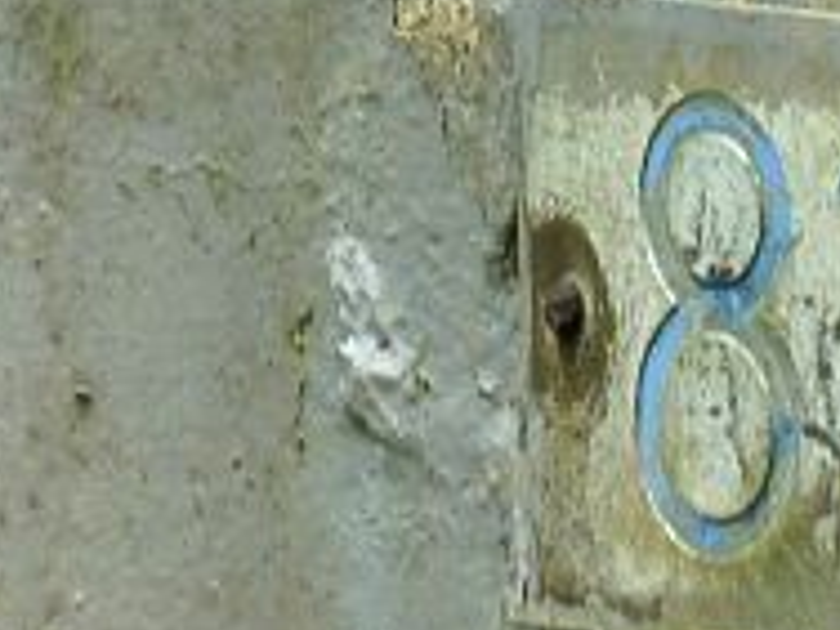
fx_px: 46373
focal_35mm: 1911
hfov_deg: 1.0
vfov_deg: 0.8
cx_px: 755
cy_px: -98
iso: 160
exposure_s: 1/100
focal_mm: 62.5
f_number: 6.3
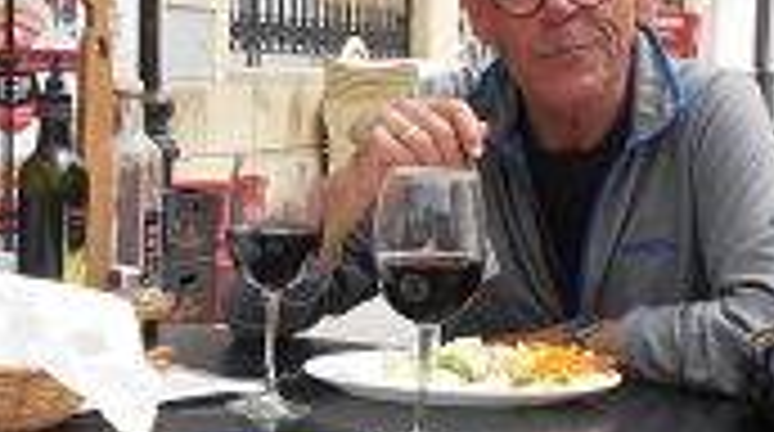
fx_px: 1926
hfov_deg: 22.7
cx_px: 279
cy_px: 374
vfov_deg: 12.7
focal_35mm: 94
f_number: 9.9
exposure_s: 1/60
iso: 80
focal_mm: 6.61
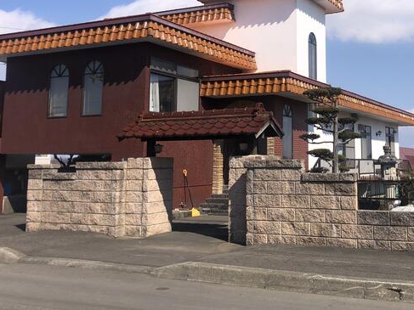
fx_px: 550
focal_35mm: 46
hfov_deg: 40.4
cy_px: 100
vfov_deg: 31.2
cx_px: 297
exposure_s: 1/2857
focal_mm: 3.99
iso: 20
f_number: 1.8
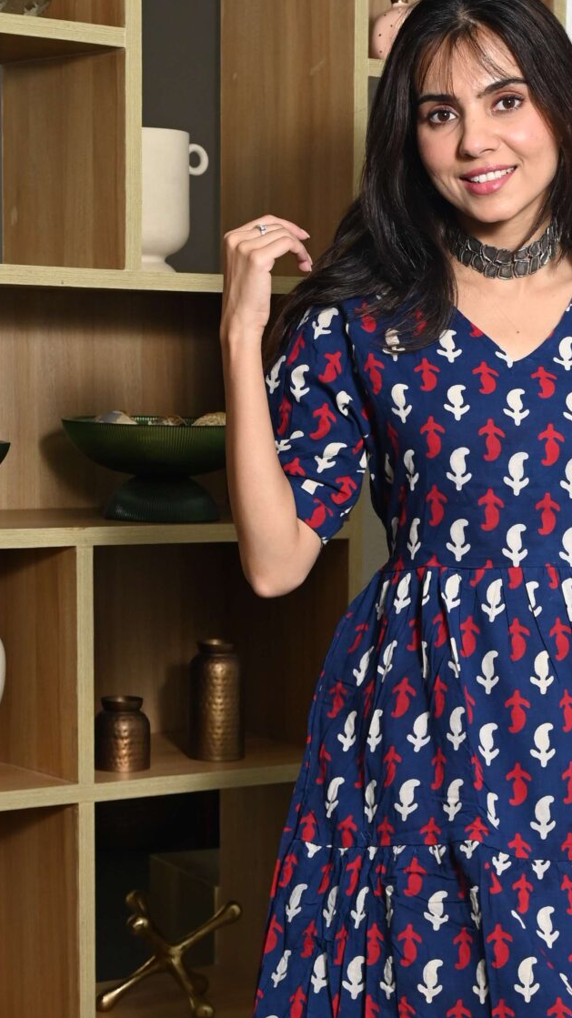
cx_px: 503
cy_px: 759
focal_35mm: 91
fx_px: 2455
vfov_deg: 23.2
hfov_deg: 13.2
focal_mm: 38
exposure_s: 1/160
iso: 400
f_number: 5.6
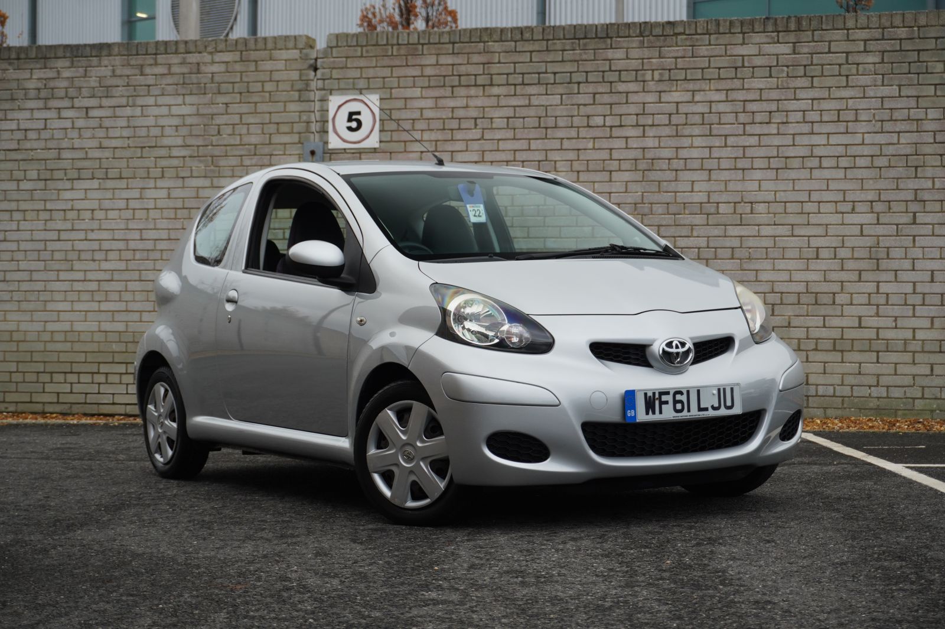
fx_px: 1652
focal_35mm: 63
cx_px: 472
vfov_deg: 21.5
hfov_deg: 31.9
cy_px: 314
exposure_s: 1/160
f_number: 5.6
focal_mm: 42
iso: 320
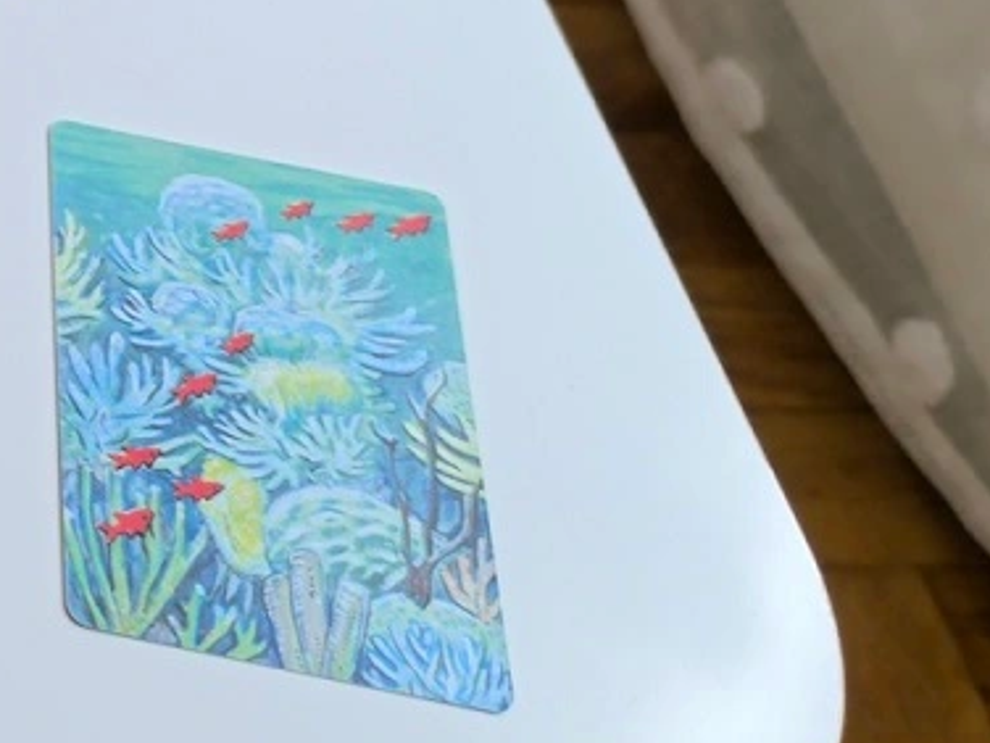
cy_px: -237
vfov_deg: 15.0
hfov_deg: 16.4
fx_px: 2688
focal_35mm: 94
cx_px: -943
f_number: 1.65
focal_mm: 6.14
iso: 100
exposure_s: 1/100
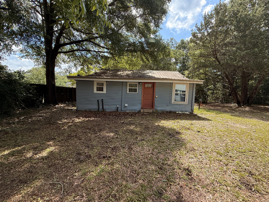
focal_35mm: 15
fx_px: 117
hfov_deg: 98.0
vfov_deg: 81.7
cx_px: 144
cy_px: 106
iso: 50
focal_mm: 2.22
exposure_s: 1/498
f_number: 2.2
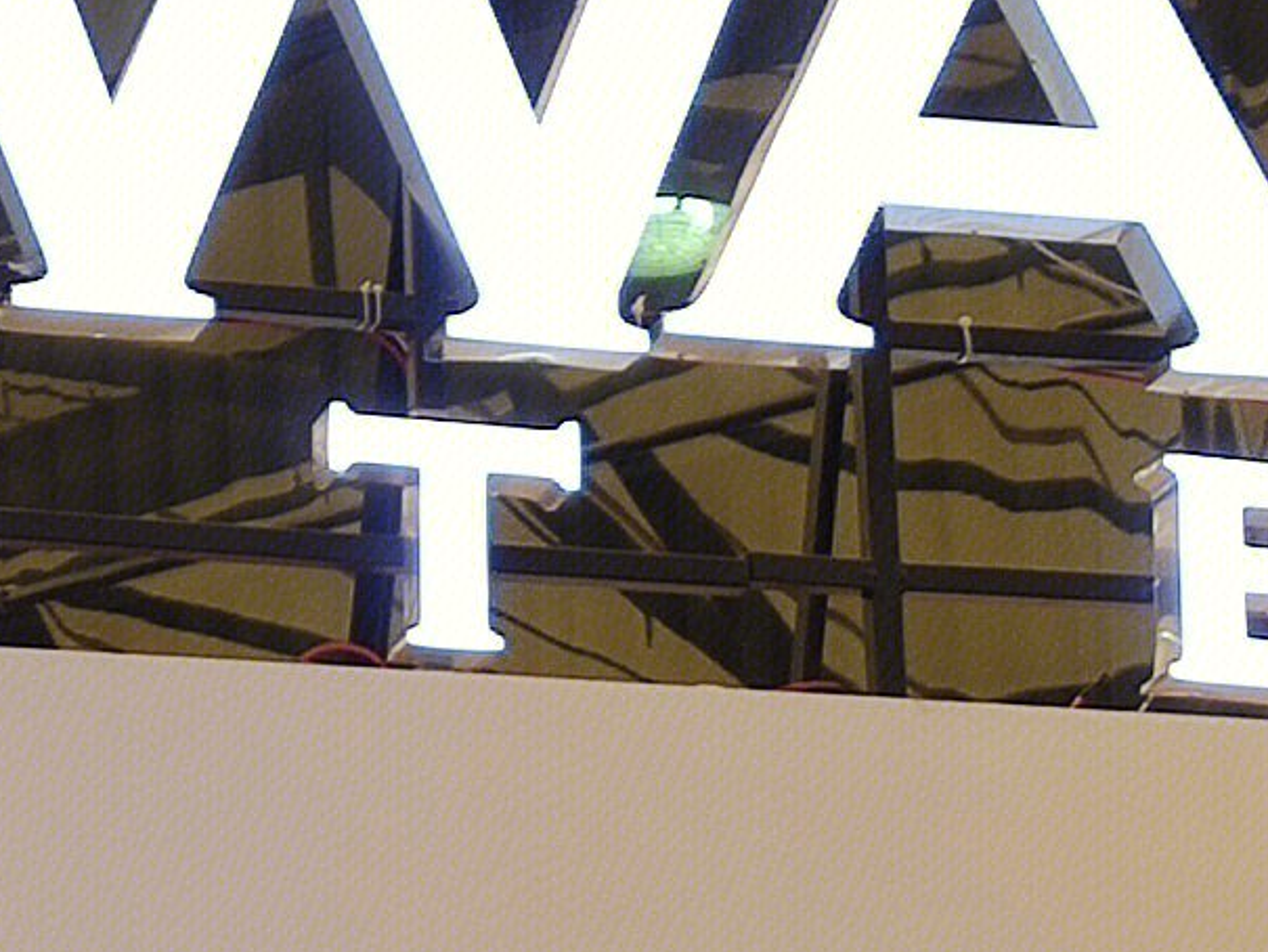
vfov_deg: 7.2
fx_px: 7511
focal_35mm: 205
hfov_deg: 9.5
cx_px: -400
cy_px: 403
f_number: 1.75
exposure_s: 1/100
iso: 124
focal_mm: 4.75
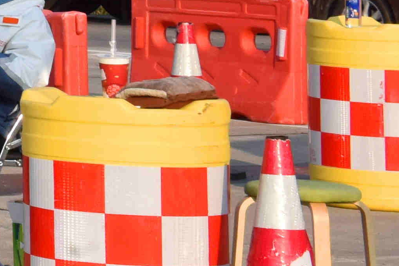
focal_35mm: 317
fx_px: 3514
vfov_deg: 4.2
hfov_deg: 5.8
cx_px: -1030
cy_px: -379
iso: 1600
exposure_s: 1/800
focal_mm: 44
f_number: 14
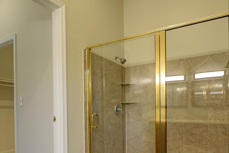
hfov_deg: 67.2
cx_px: 102
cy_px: 110
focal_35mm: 27
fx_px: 172
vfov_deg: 46.6
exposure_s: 1/8
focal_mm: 16
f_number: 5.6
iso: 200
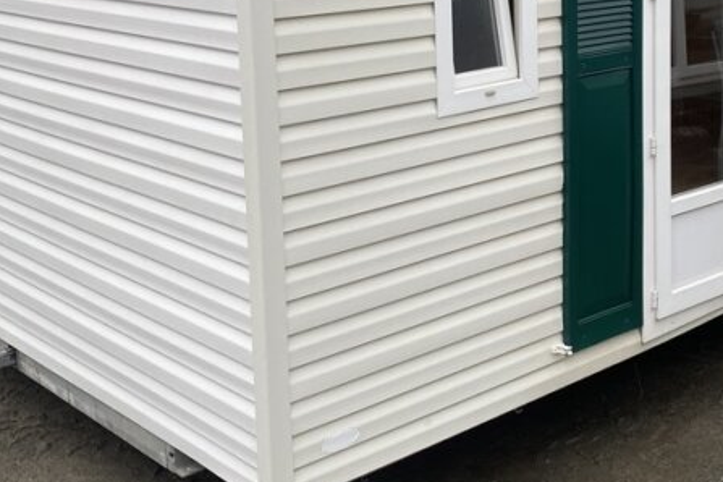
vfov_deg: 21.5
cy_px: 53
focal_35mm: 62
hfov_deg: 31.7
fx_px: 1245
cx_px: 555
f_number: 1.8
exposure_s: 1/654
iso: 32
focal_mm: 4.25
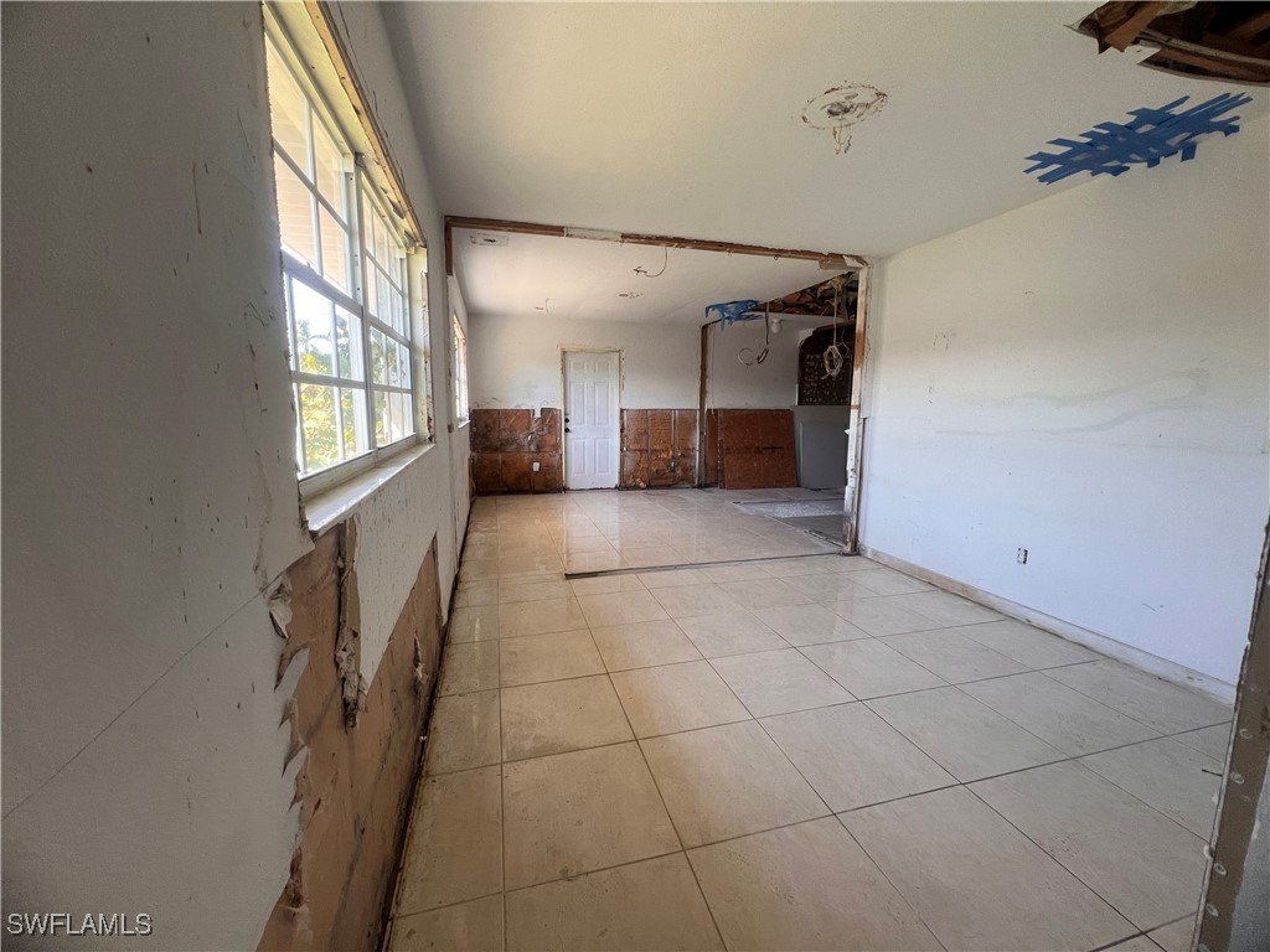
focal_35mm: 13
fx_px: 477
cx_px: 635
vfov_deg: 89.9
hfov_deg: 106.2
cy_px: 476
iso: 80
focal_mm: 1.57
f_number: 1.8
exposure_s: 1/99
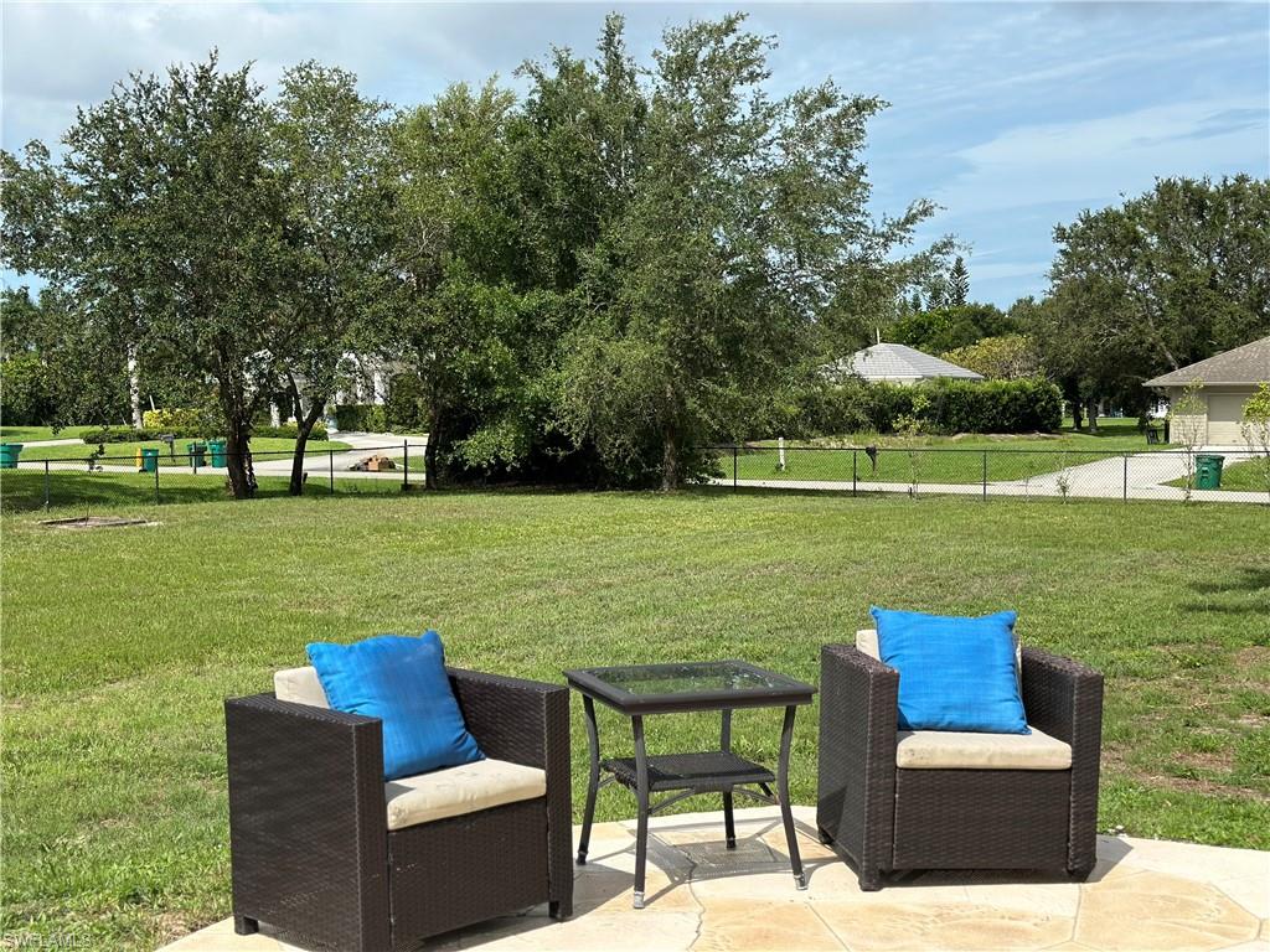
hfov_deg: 39.7
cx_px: 635
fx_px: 1761
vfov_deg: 30.3
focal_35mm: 48
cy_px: 476
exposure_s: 1/6623
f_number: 1.78
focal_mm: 6.86
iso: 80
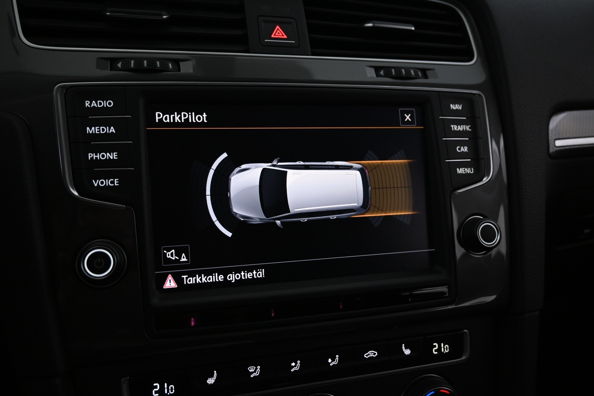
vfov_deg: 44.6
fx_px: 483
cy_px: 198
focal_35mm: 29
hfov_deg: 63.2
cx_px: 297
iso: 1000
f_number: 3.8
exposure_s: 1/30
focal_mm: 19.5
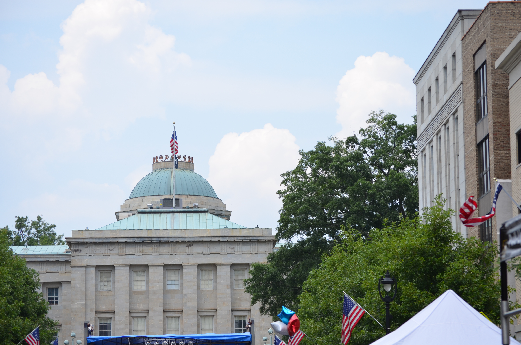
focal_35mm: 120
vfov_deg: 11.4
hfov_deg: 17.1
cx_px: 260
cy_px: 172
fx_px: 1733
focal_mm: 80
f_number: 7.1
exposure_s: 1/800
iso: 200
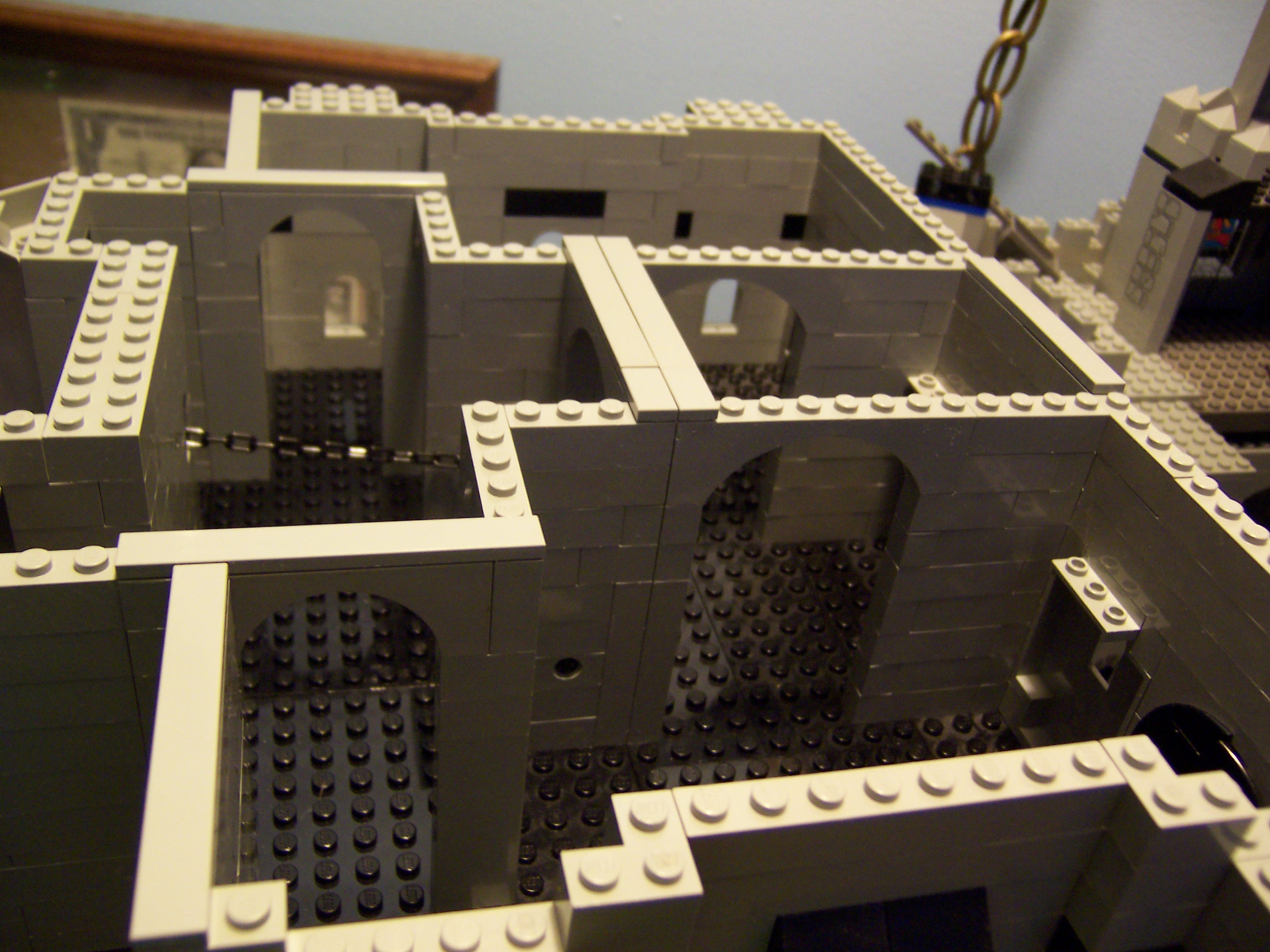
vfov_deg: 42.9
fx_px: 1211
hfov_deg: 55.4
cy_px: 476
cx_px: 635
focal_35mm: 33
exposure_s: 1/8
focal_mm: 5.5
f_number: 2.8
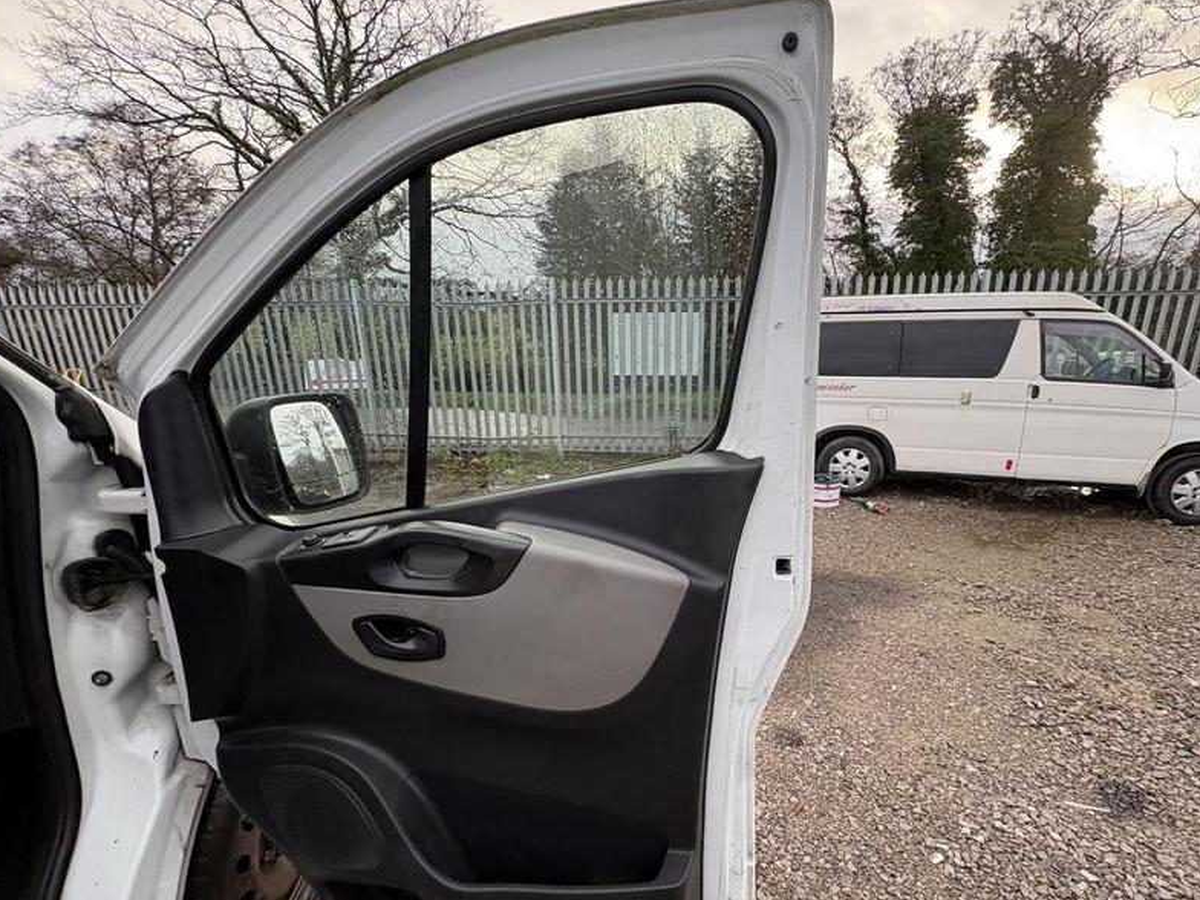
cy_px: 496
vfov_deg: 77.9
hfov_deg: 94.1
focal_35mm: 16
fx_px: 555
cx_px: 667
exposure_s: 1/99
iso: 50
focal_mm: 2.22
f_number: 2.2
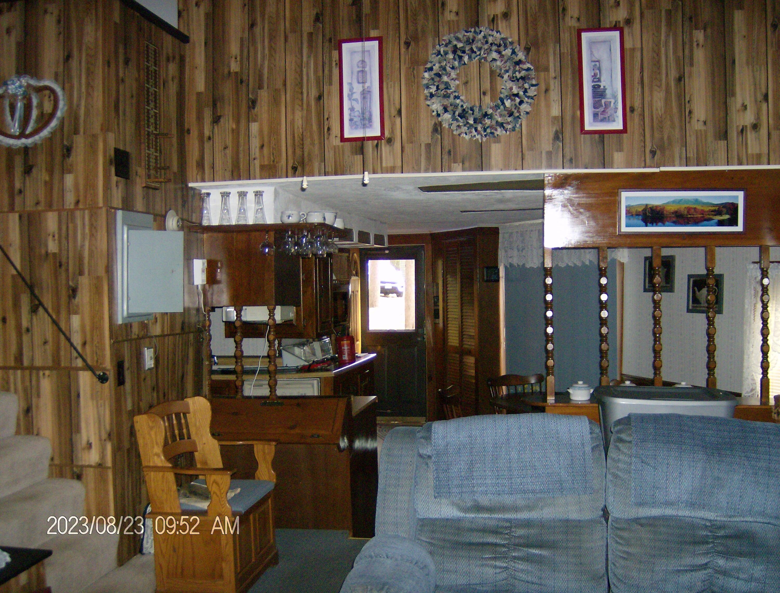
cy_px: 296
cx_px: 390
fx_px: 815
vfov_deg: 40.0
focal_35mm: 36
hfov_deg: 51.1
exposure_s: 1/60
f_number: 2.8
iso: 200
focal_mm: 6
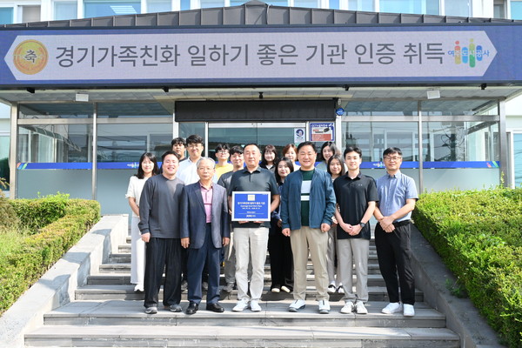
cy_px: 174
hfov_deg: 51.9
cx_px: 261
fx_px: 536
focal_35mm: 37
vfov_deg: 35.9
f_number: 16
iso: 4000
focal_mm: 37
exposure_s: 1/800
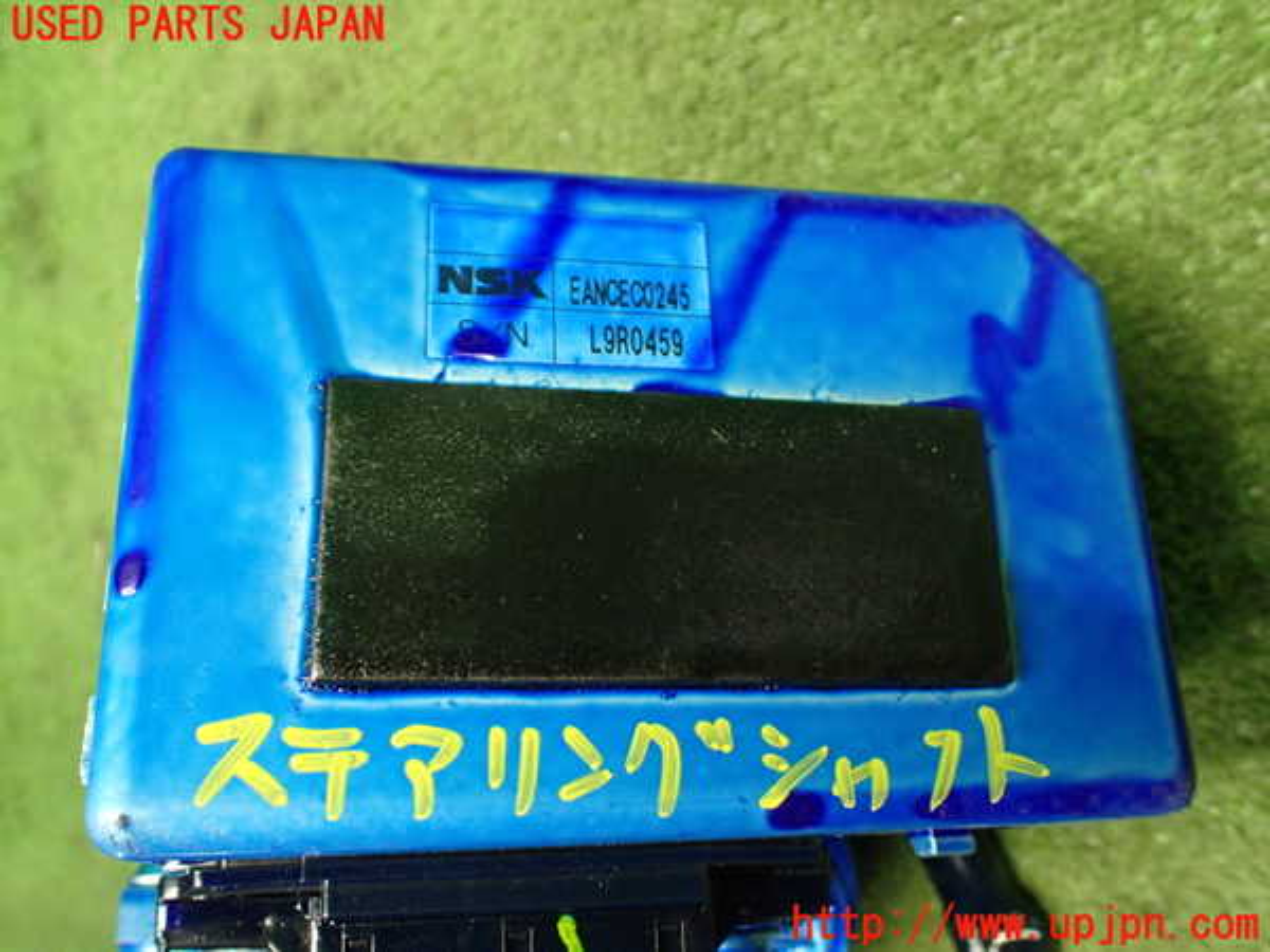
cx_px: 635
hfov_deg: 60.0
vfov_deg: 46.8
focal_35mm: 30
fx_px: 1101
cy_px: 476
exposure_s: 1/50
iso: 800
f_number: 2.3
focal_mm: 5.4
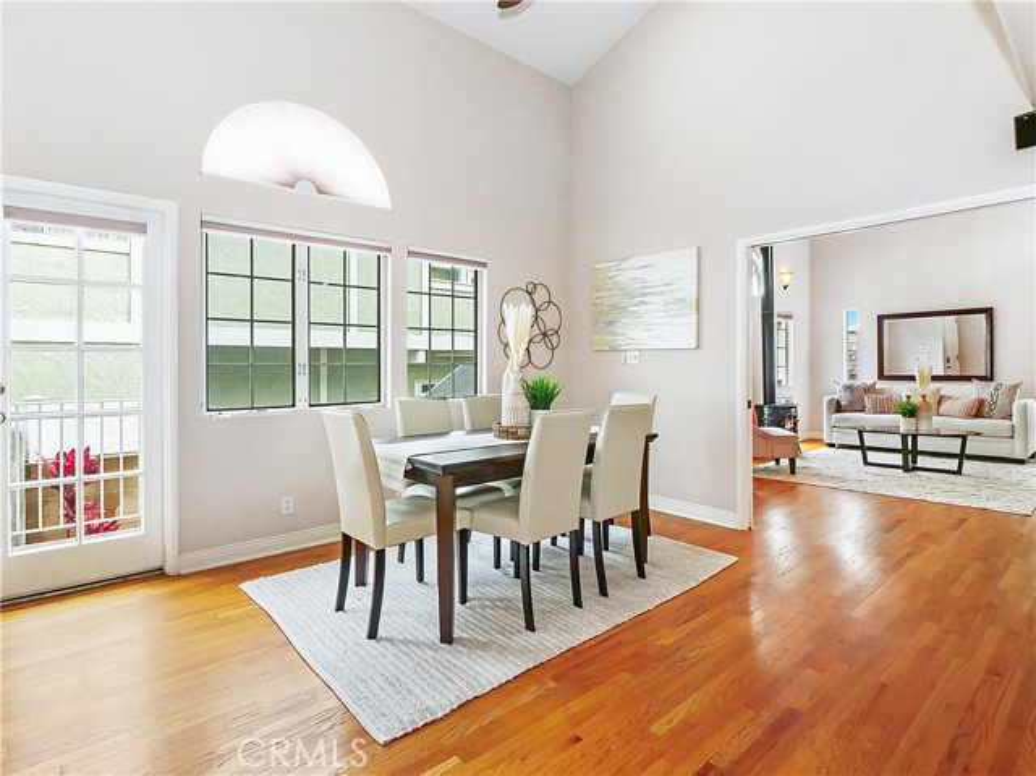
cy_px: 388
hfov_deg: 94.5
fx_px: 478
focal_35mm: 16
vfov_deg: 78.0
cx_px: 518
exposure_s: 1/200
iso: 3200
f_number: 8
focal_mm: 8
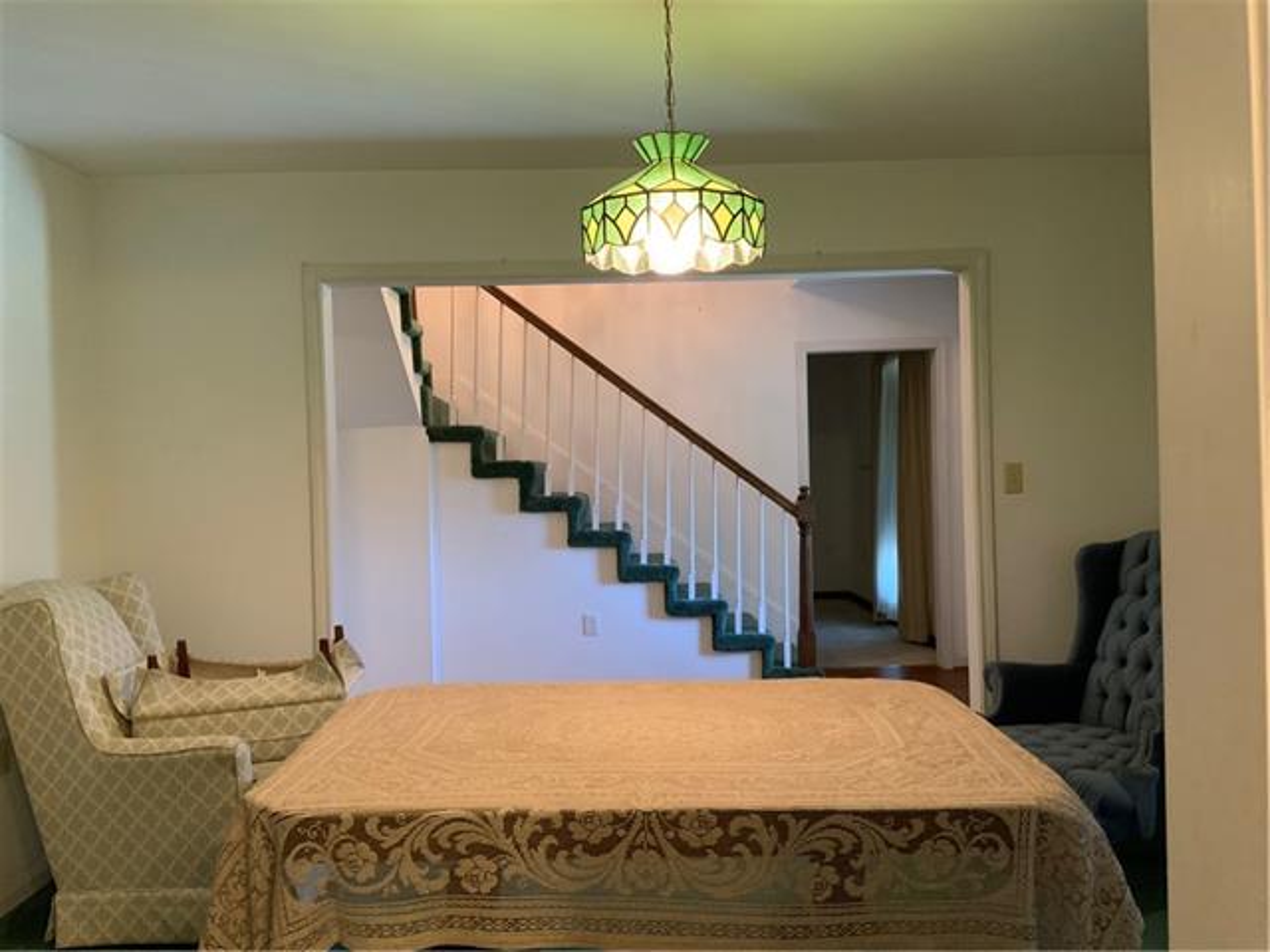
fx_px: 1064
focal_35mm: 29
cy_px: 476
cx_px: 635
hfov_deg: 61.7
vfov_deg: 48.2
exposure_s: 1/60
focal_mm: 3
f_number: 1.8
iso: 250
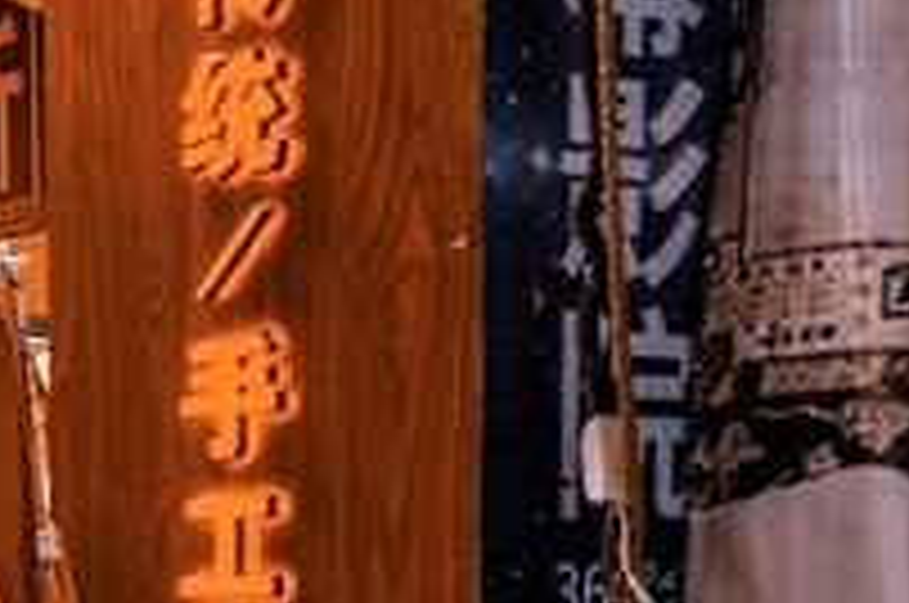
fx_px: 3000
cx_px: -846
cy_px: 864
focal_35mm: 119
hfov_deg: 14.6
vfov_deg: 11.1
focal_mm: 20
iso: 560
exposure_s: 1/100
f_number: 6.3
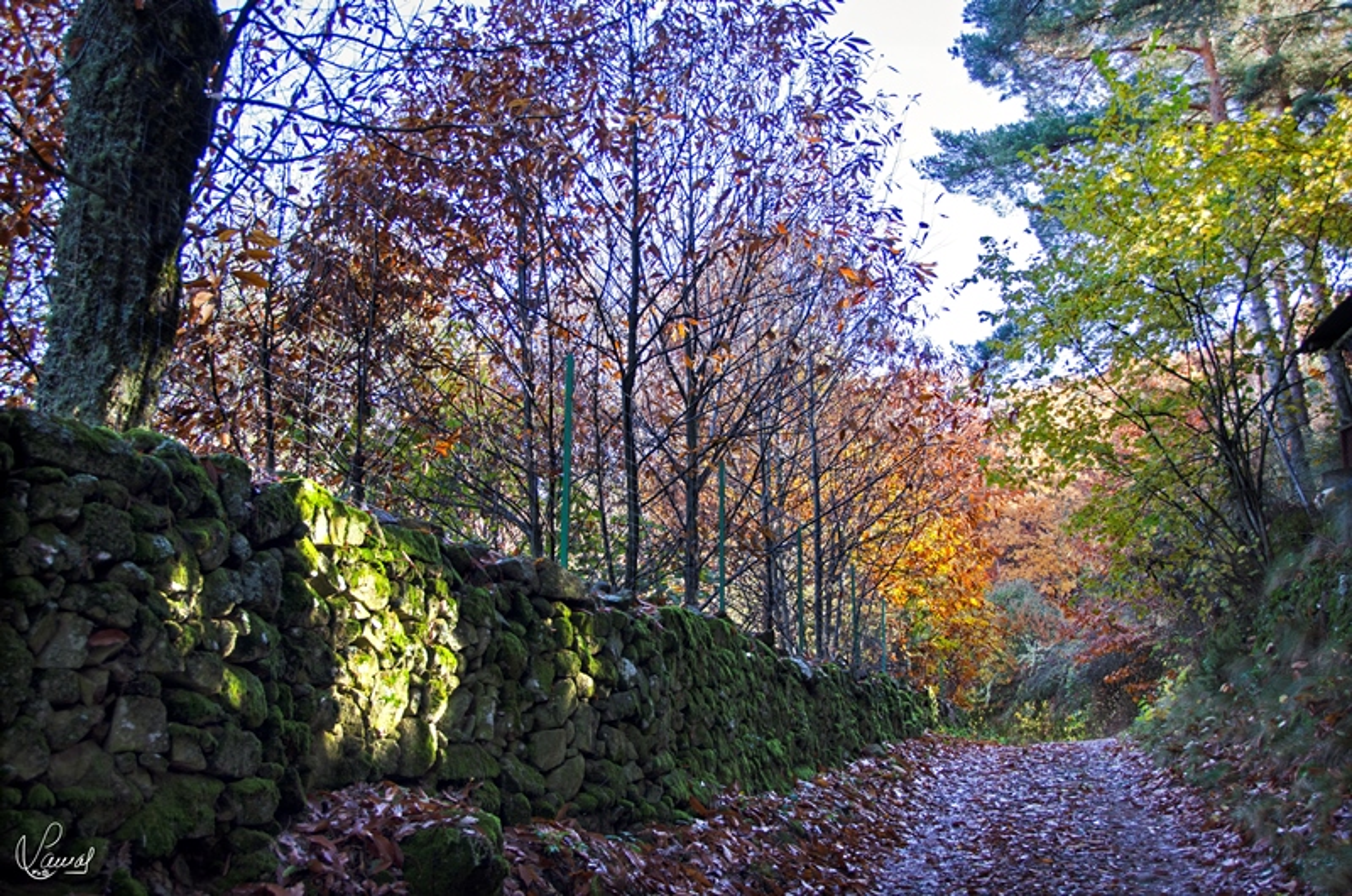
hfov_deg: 49.6
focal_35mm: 39
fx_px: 1462
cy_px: 448
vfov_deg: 34.1
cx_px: 676
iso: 200
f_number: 3.8
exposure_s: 1/80
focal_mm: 26
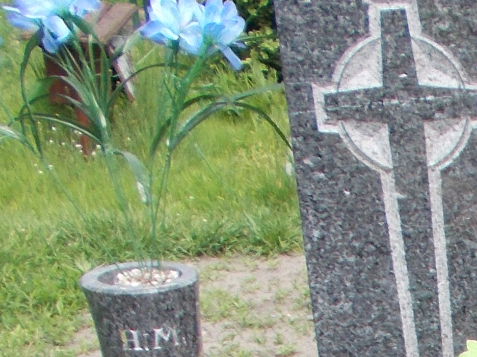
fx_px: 1764
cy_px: 816
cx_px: 824
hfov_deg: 13.9
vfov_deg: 10.3
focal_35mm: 128
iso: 80
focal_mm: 4.6
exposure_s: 1/400
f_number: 3.2
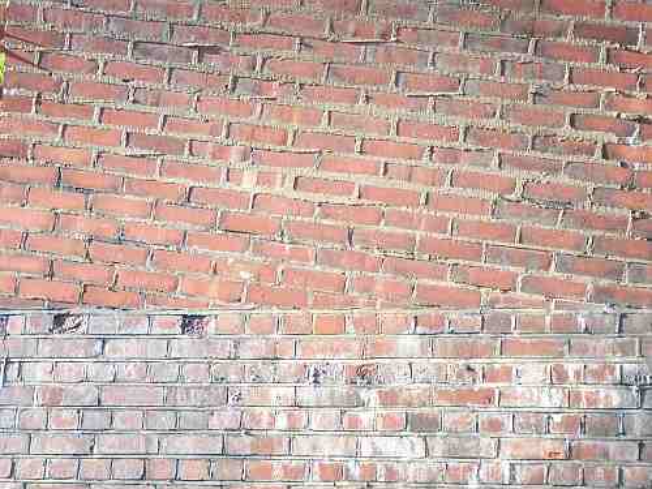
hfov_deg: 16.8
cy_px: 244
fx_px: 2204
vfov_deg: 12.7
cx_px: 326
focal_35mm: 117
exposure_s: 1/125
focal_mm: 19.2
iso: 125
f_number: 4.4
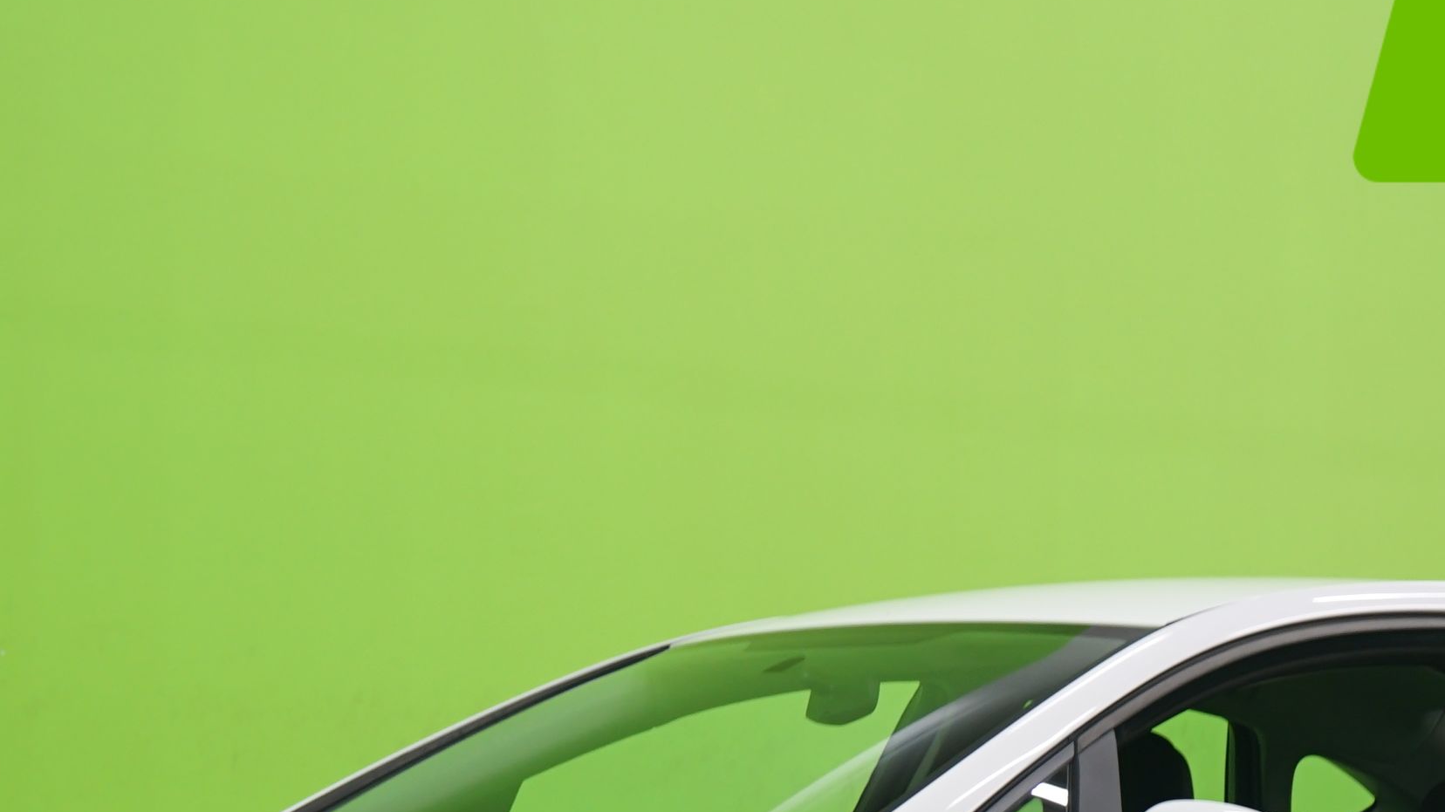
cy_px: 922
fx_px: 4674
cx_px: 921
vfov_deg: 9.8
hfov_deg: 17.5
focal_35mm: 122
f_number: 4.5
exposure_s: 1/10
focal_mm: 49
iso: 400
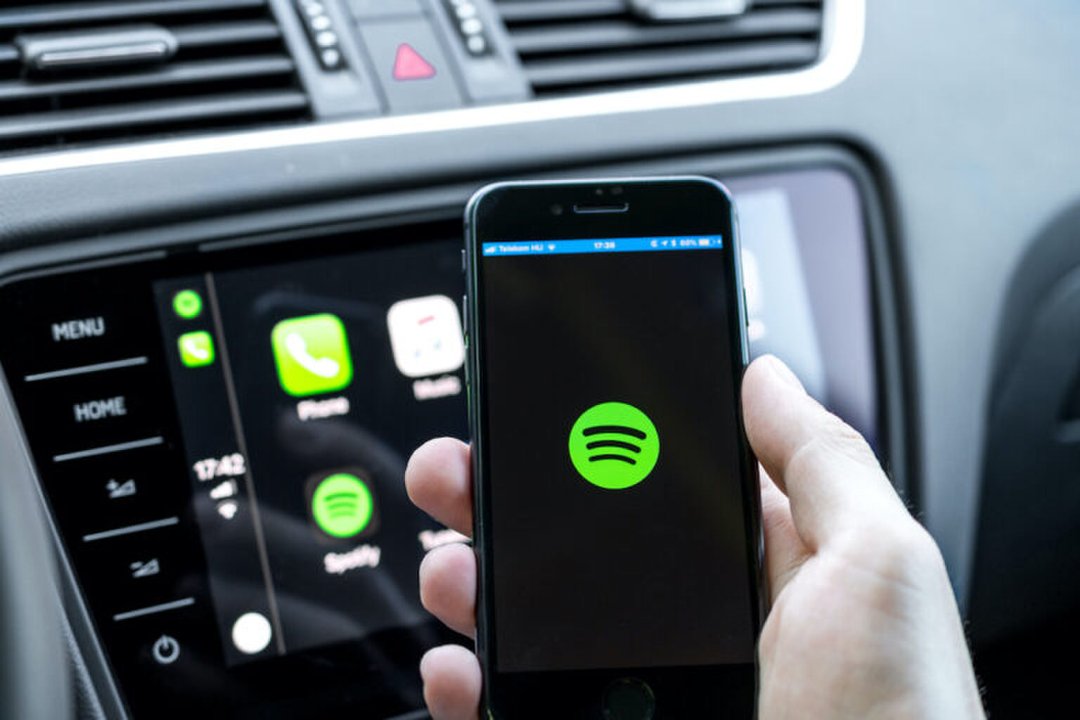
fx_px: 1800
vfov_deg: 22.6
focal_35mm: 60
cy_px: 360
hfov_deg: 33.4
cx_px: 540
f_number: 3.2
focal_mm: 40
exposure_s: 1/100
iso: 400
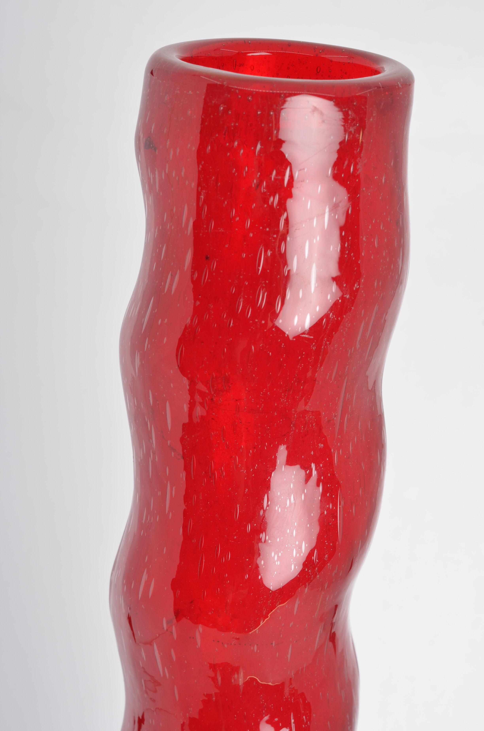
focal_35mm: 75
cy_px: 366
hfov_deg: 18.1
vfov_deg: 27.0
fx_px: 1519
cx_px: 242
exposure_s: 1/125
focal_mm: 50
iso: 100
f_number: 11
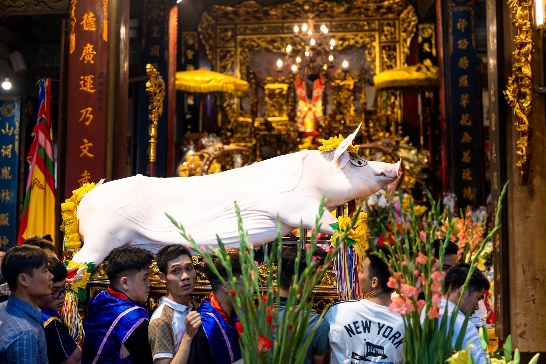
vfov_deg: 19.5
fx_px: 1062
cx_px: 273
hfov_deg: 28.8
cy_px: 182
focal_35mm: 70
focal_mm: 70
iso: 4000
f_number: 2.8
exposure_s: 1/250
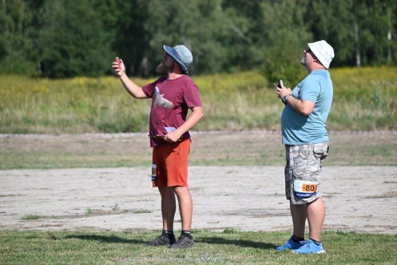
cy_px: 132
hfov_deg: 7.6
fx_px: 2979
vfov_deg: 5.1
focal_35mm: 270
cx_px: 198
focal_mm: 270
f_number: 6.3
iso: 640
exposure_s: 1/2500
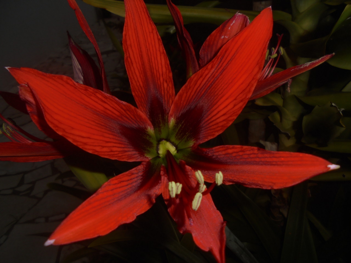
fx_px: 264
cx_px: 176
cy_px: 132
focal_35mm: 26
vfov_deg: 53.1
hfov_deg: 67.3
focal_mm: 4.6
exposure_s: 1/30
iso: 100
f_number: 11.5
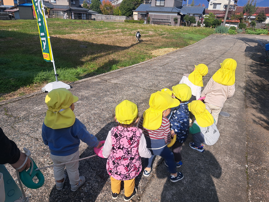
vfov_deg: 56.8
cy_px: 101
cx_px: 134
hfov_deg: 71.6
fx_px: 187
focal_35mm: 24
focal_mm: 5.23
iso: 50
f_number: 1.8
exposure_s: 1/1580
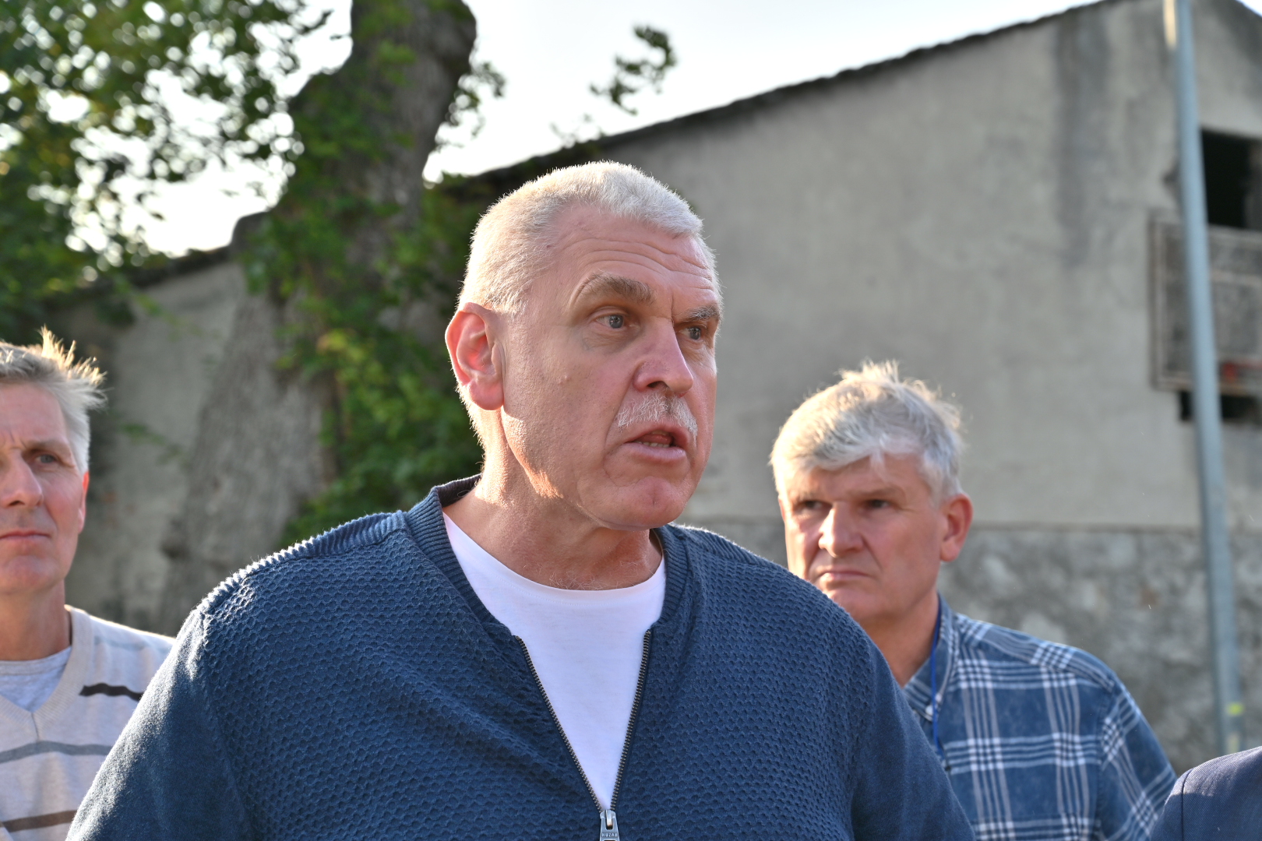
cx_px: 631
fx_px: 2454
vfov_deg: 19.5
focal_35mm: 70
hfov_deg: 28.8
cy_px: 420
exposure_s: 1/250
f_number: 6.3
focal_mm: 70
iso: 100
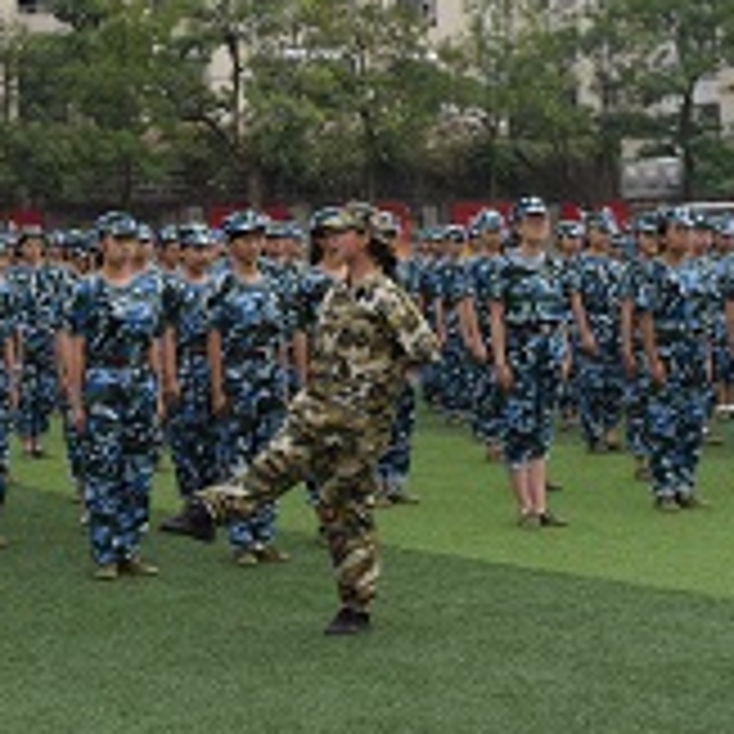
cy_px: 167
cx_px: 86
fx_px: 2365
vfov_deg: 17.5
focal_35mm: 99
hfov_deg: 17.4
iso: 280
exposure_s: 1/250
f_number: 8
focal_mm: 21
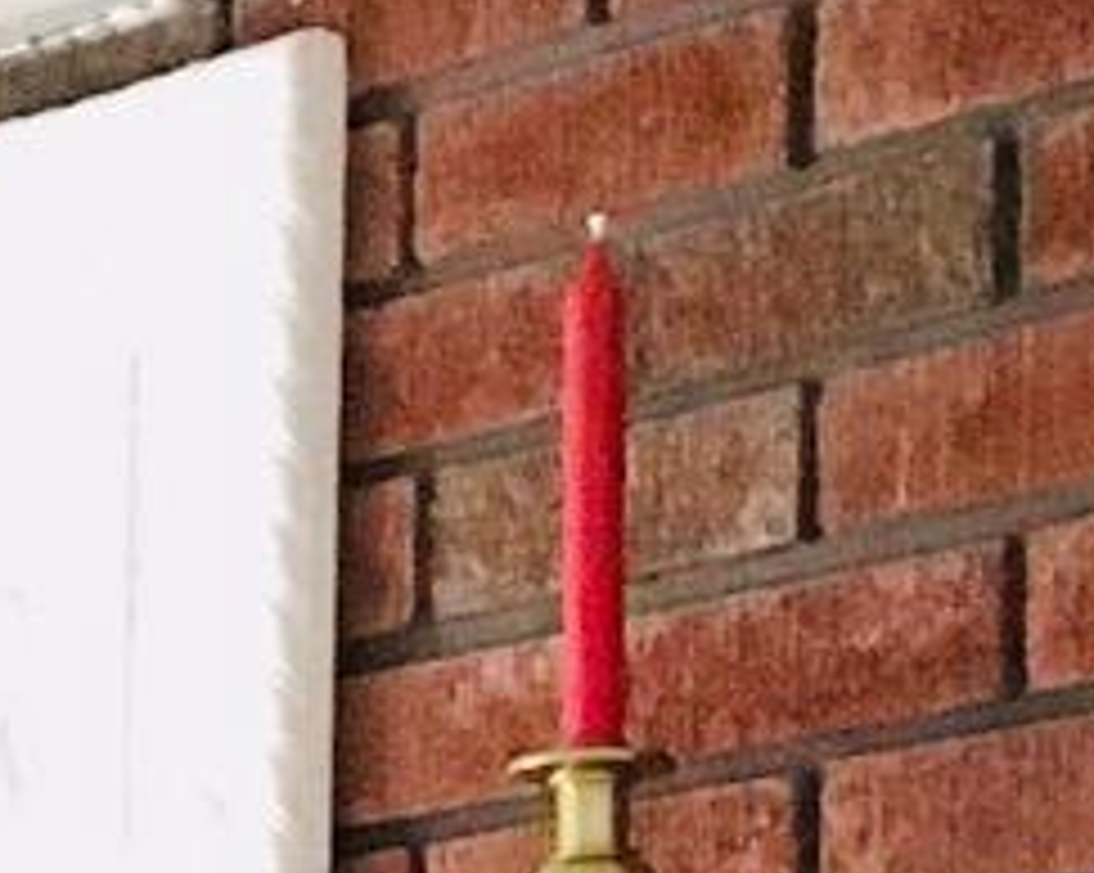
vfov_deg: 5.7
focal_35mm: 239
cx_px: 81
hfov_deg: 8.1
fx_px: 7732
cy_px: 3285
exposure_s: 1/15
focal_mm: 4.15
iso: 320
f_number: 2.2
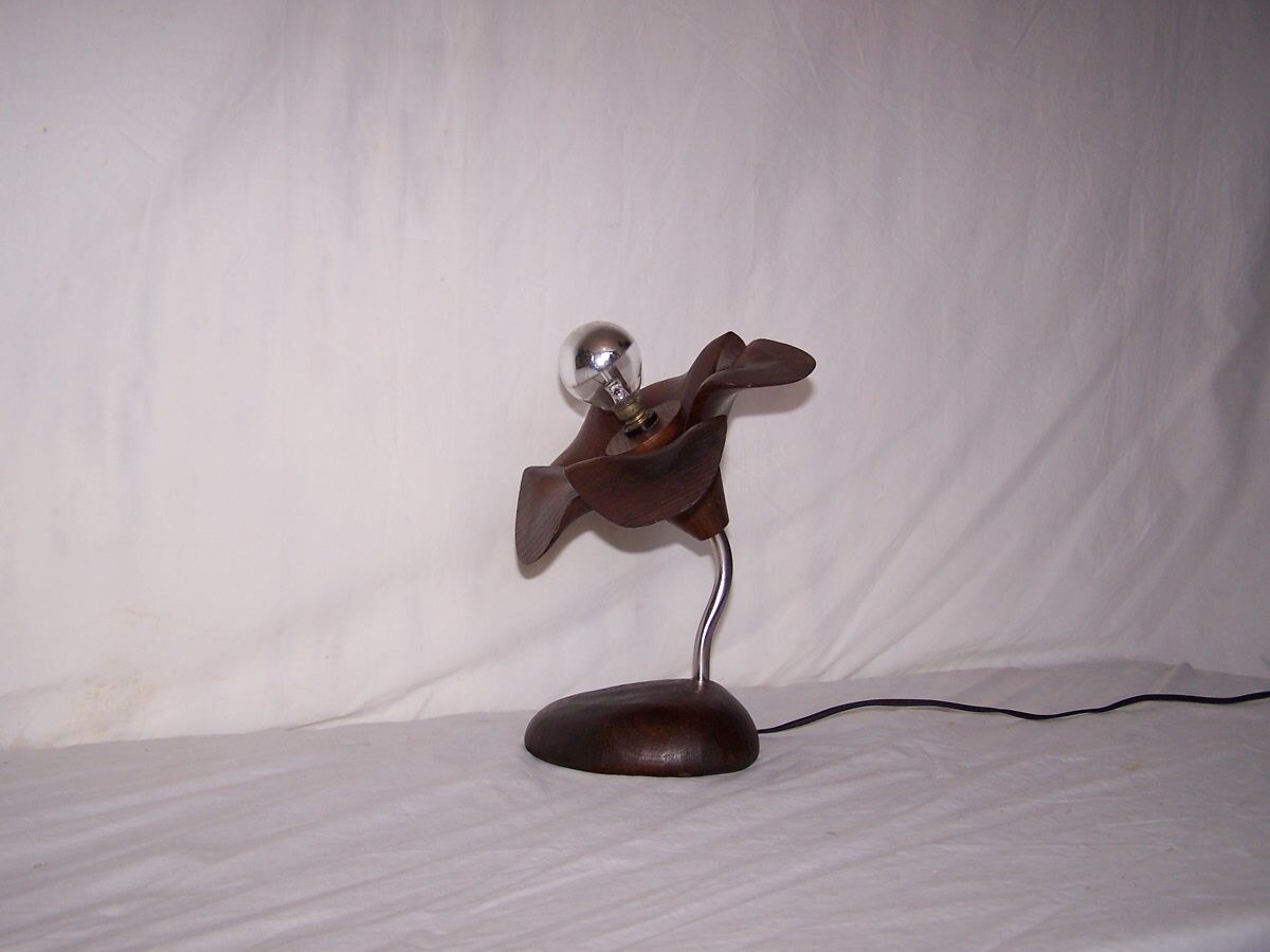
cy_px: 476
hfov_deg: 49.0
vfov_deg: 37.7
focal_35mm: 38
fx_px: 1394
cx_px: 635
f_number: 2.8
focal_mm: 6.3
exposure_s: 1/60
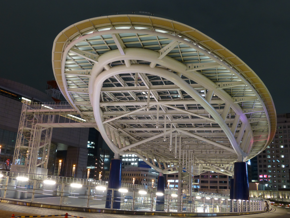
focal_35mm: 35
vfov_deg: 40.7
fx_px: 293
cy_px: 109
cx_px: 144
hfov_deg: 52.6
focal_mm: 6.1
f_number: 3.7
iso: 200
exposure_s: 1/1.3
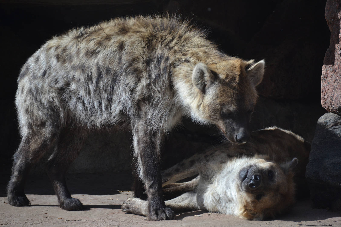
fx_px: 2771
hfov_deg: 7.0
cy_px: 114
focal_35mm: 292
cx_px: 170
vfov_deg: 4.7
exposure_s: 1/1250
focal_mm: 195
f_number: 5.6
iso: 400
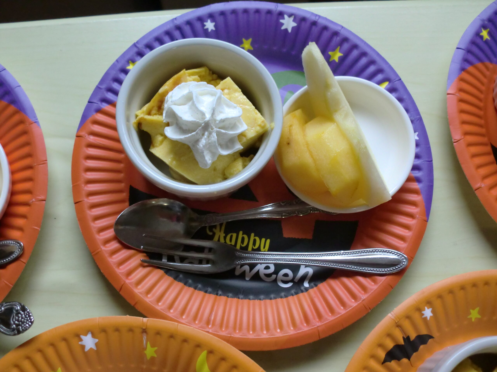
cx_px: 248
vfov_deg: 40.7
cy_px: 186
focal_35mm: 35
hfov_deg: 52.6
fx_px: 503
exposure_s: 1/60
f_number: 3.1
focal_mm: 6.3
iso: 320
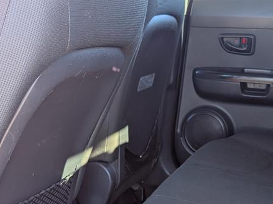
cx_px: 195
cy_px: 234
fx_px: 442
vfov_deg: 24.1
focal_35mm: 56
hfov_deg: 33.9
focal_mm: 6.9
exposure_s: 1/204
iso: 21
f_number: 1.68
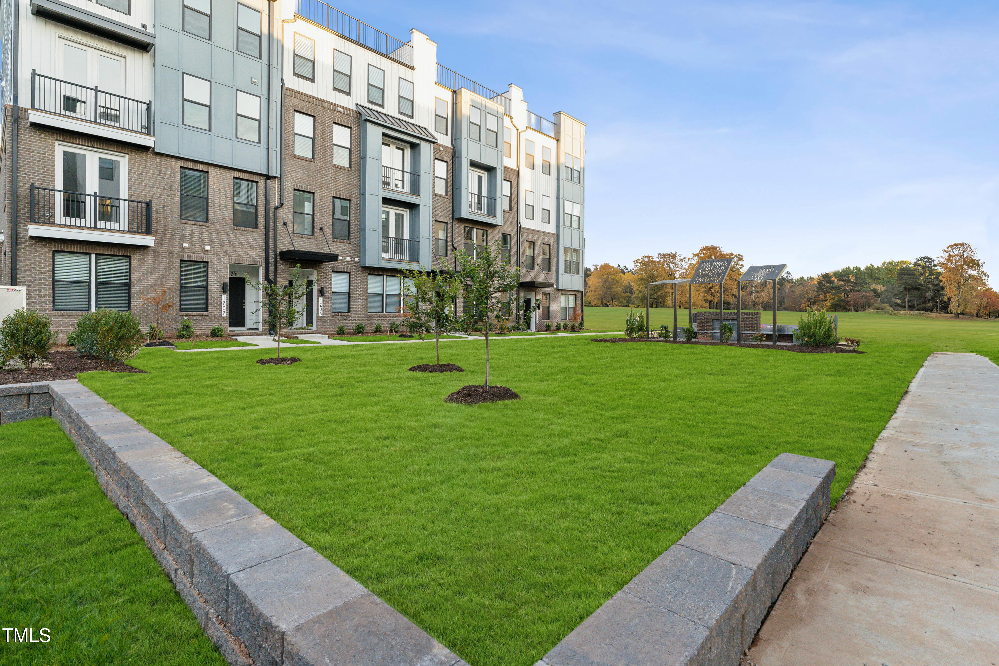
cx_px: 500
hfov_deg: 94.0
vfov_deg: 71.1
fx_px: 466
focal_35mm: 17
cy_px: 333
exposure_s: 1/400
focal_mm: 16.8
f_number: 7.1
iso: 1600
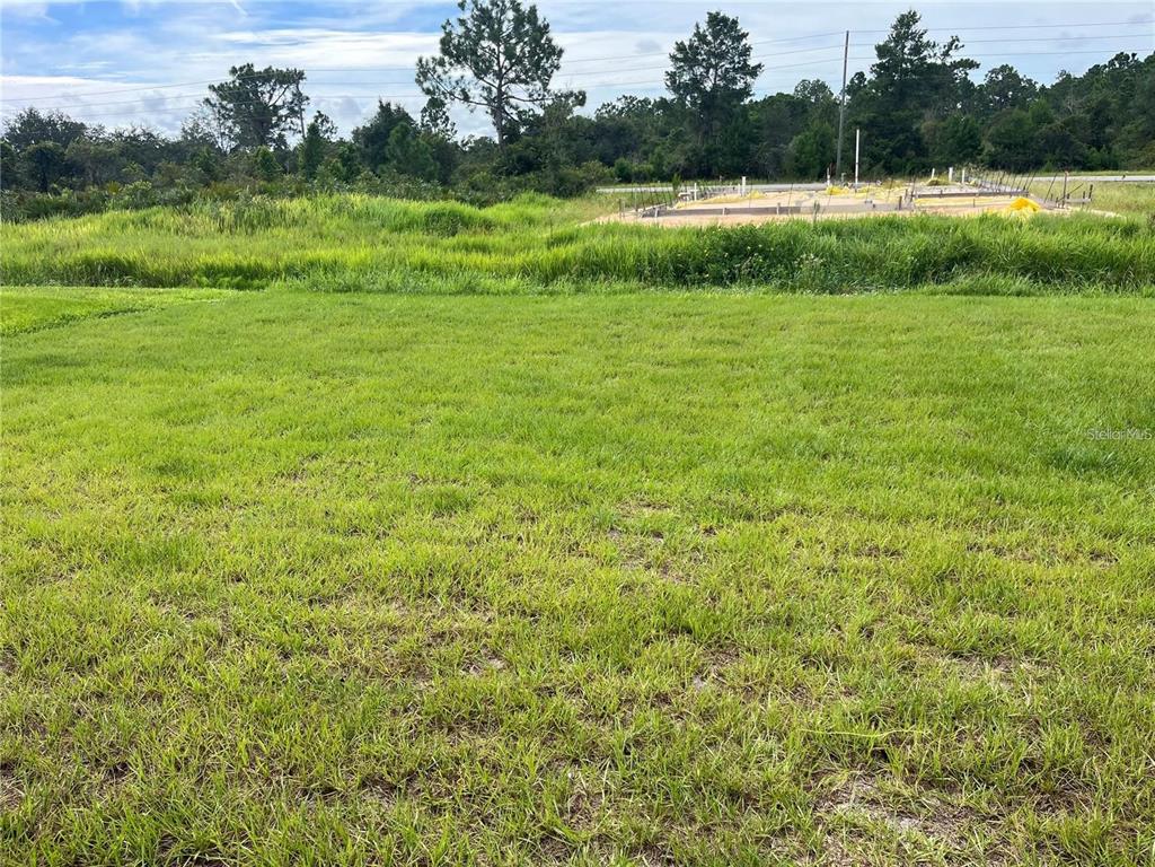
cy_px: 434
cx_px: 578
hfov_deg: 67.3
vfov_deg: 53.1
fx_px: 868
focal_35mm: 26
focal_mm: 5.1
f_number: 1.6
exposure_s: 1/1890
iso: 50
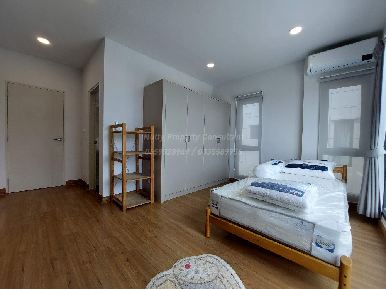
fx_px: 145
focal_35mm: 13
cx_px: 193
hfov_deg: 106.2
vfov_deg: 89.9
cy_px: 144
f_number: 2.2
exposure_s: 1/186
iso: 50
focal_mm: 1.74
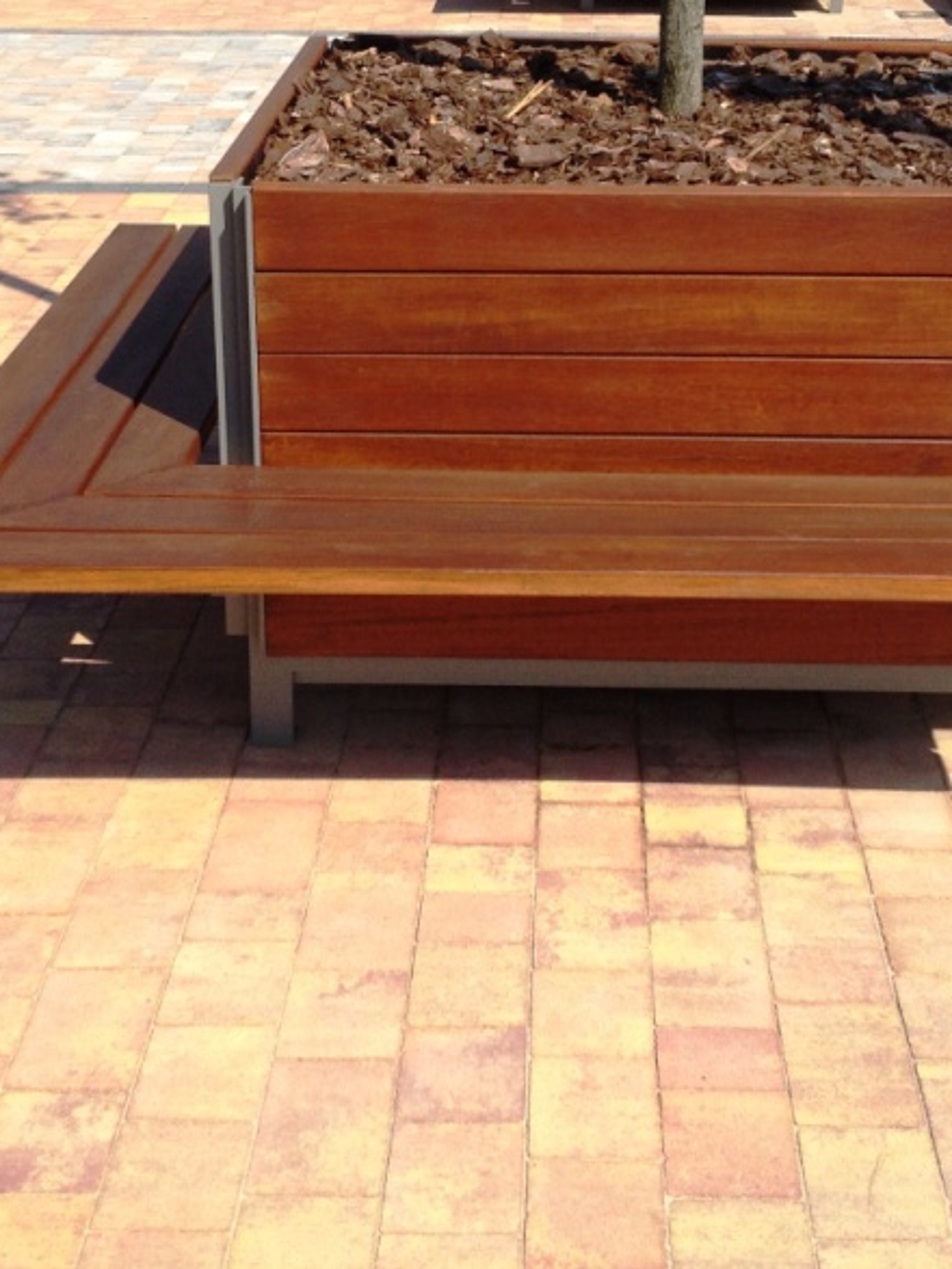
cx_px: 558
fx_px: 2238
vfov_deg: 31.5
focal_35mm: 61
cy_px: 444
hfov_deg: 24.0
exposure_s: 1/2160
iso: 50
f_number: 2.4
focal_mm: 4.28
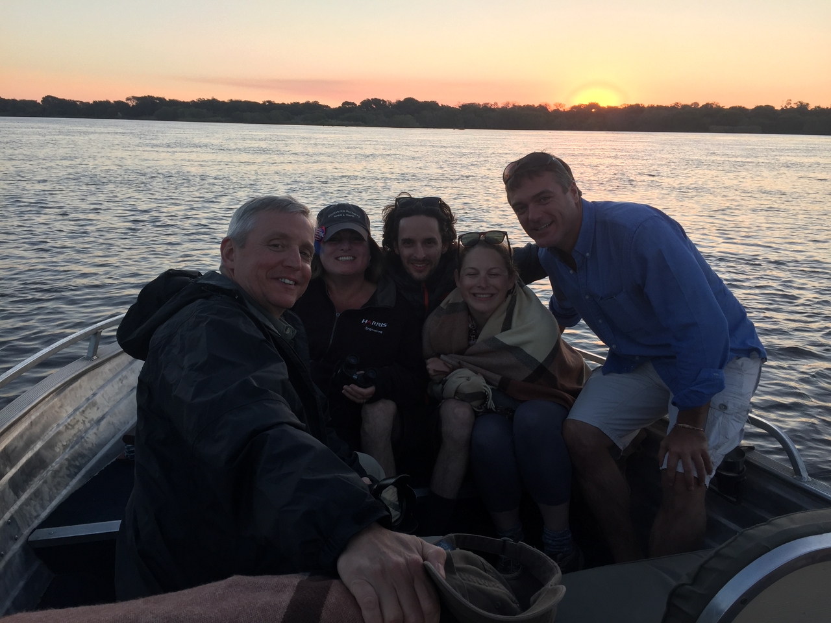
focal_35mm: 29
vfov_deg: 48.2
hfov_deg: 61.7
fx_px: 696
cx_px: 416
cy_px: 312
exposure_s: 1/218
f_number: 2.2
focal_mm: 4.15
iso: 32
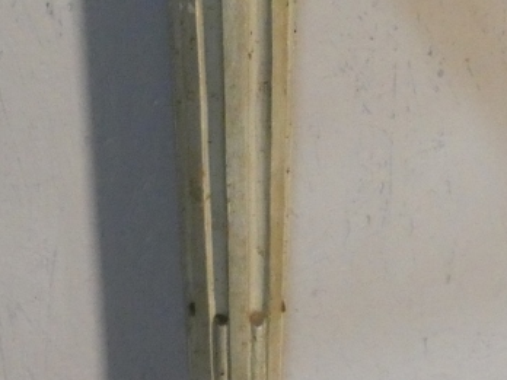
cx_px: 533
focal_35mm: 344
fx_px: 5038
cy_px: -125
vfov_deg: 4.3
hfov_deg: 5.7
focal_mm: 21
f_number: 5.1
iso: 1250
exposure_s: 1/80
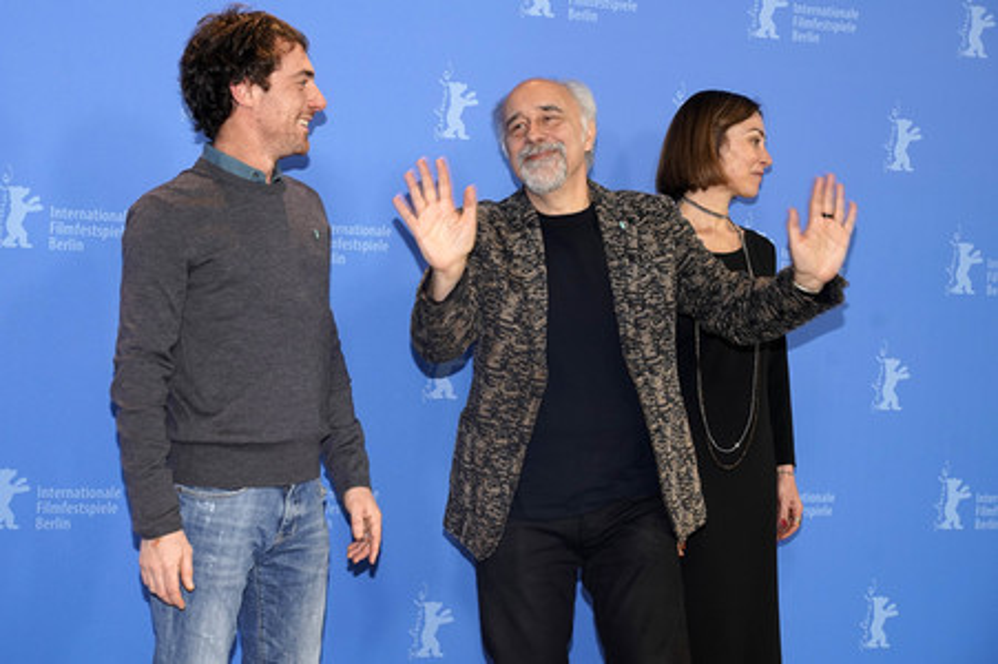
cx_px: 499
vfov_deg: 20.6
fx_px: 1828
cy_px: 332
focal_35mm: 66
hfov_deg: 30.5
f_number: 5.6
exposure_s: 1/160
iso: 1600
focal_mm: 66
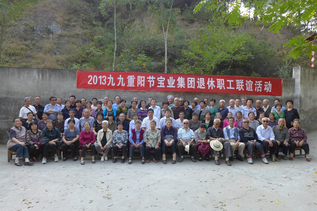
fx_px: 211
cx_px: 158
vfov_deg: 53.1
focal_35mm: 24
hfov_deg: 73.8
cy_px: 106
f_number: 8
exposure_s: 1/80
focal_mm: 4.7
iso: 400
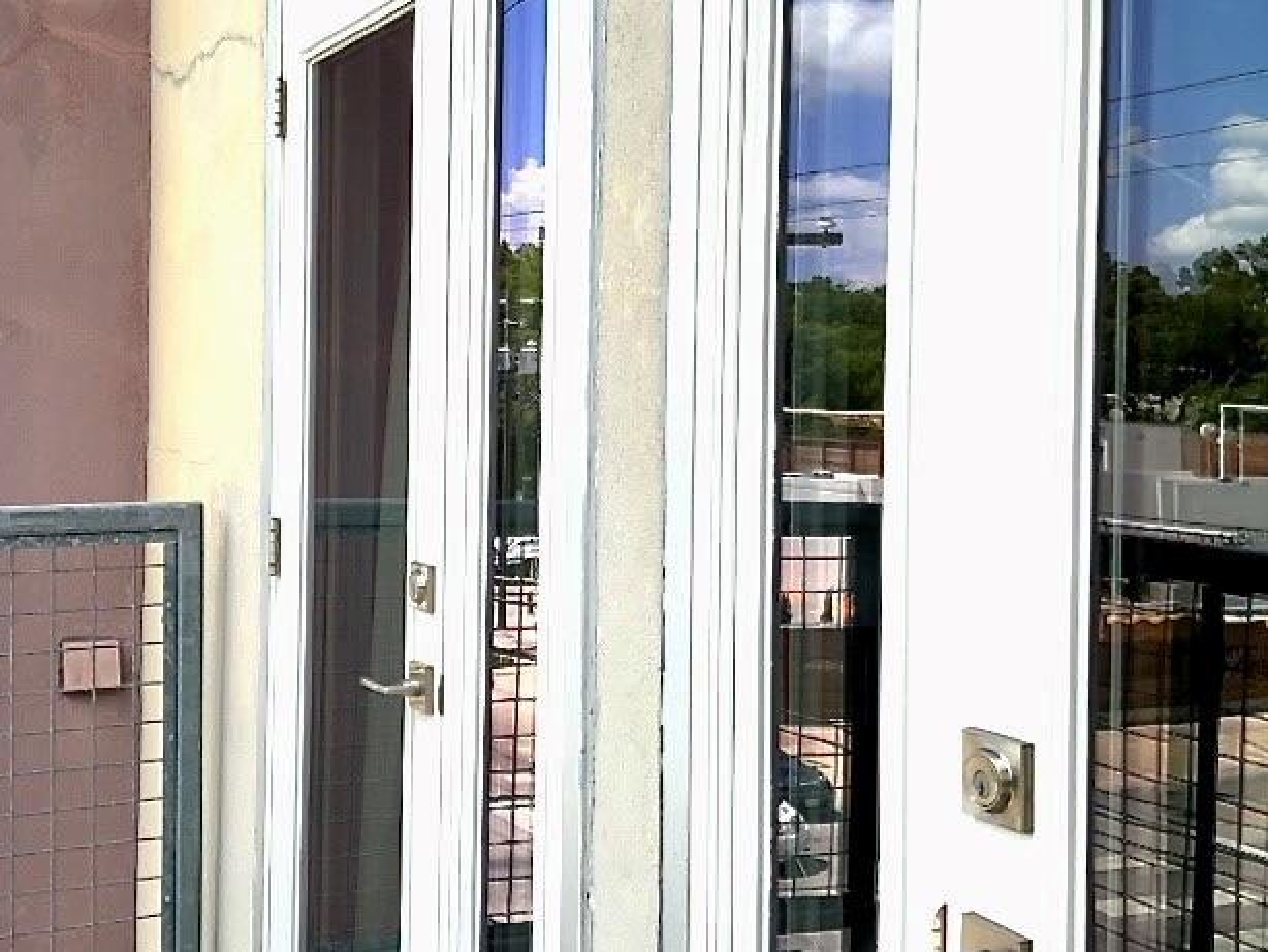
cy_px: 394
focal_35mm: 45
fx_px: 1649
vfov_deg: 32.1
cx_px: 479
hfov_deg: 41.8
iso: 25
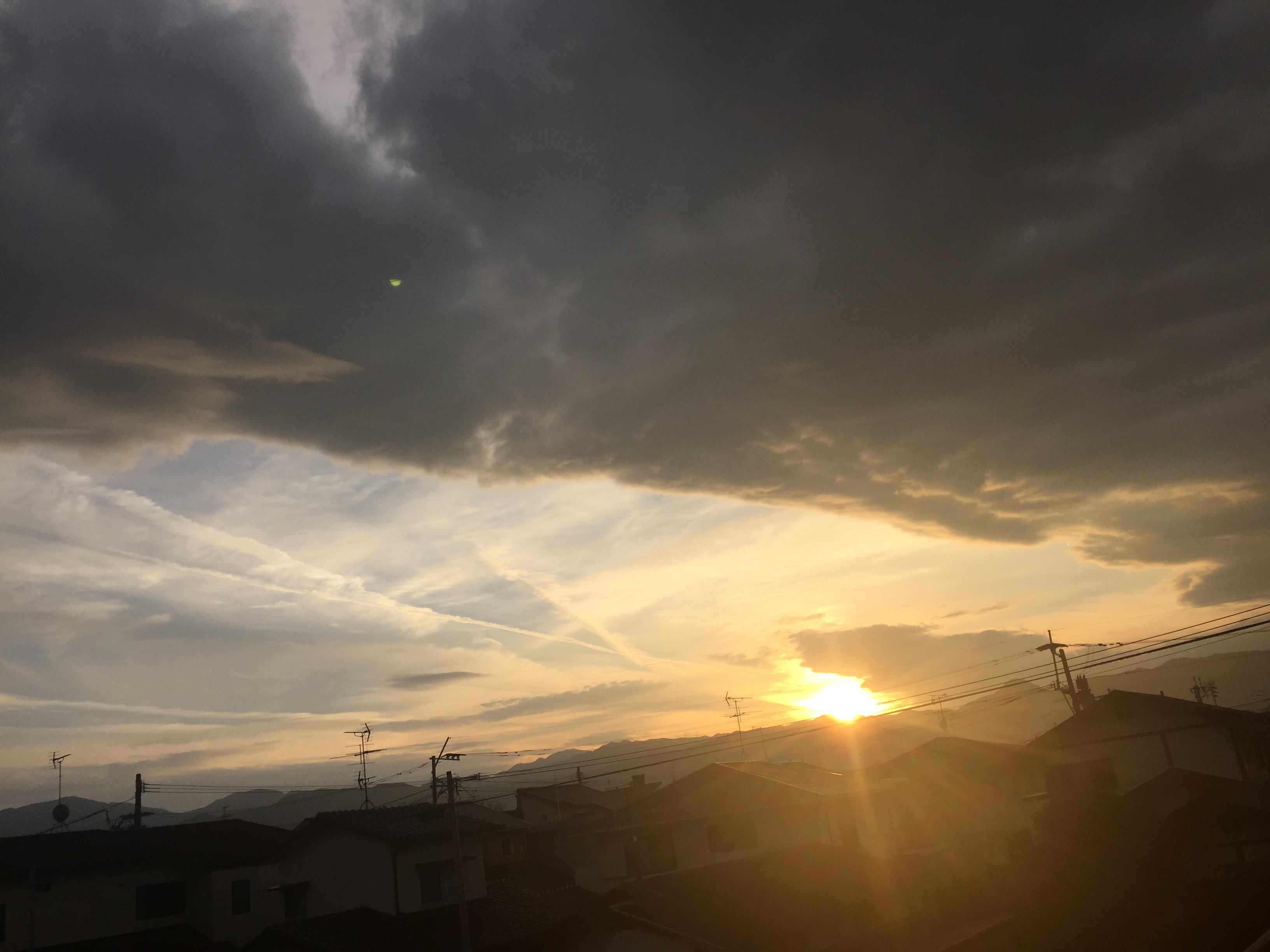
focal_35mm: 29
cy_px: 476
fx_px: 1064
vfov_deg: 48.2
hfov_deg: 61.7
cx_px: 635
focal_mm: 4.15
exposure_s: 1/1883
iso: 32
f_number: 2.2
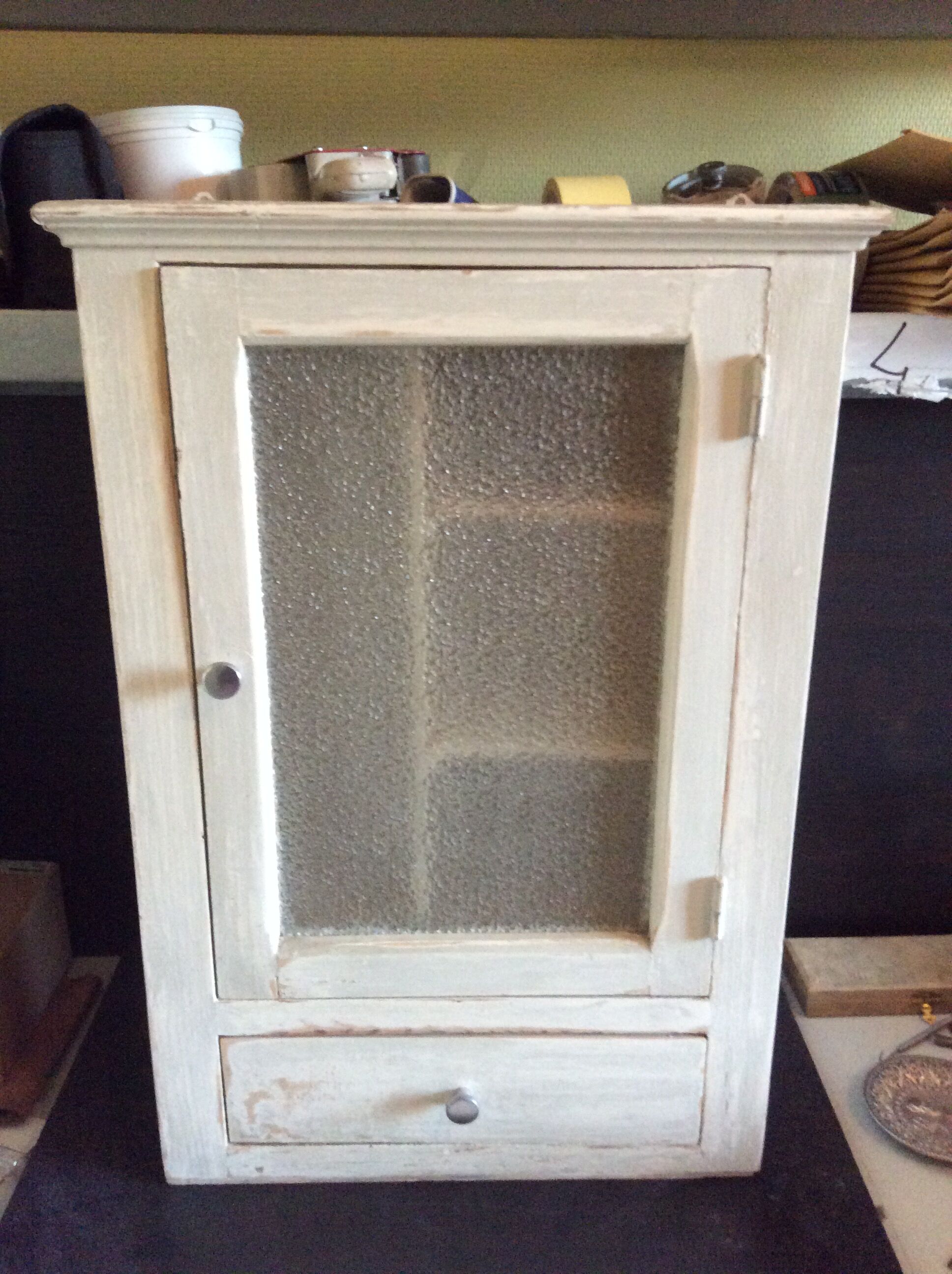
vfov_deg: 56.9
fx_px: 1177
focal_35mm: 32
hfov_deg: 44.1
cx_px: 476
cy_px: 637
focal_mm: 3.3
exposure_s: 1/17
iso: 320
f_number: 2.4
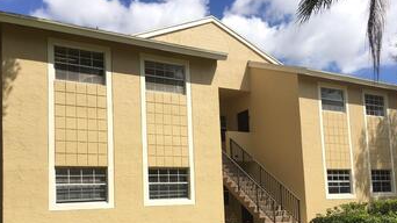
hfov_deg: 54.0
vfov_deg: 31.3
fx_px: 389
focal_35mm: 37
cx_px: 201
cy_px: 170
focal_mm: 4.15
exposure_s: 1/1282
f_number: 2.2
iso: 25
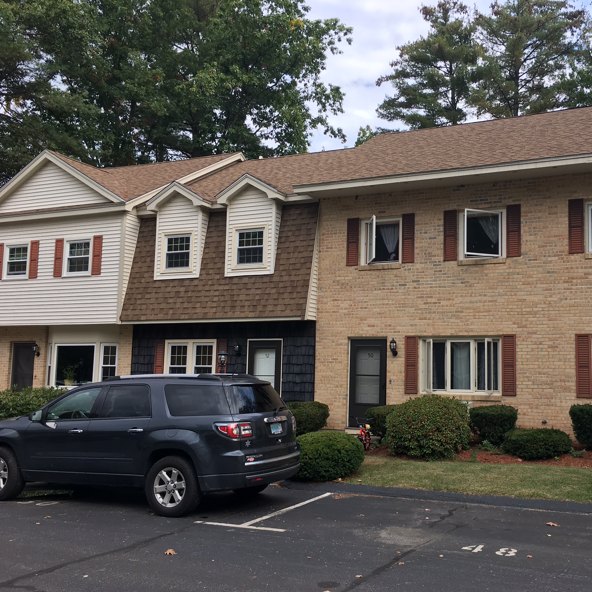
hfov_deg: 46.5
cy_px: 301
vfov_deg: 47.2
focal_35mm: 35
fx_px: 677
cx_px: 391
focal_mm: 4.15
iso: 25
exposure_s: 1/499
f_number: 2.2
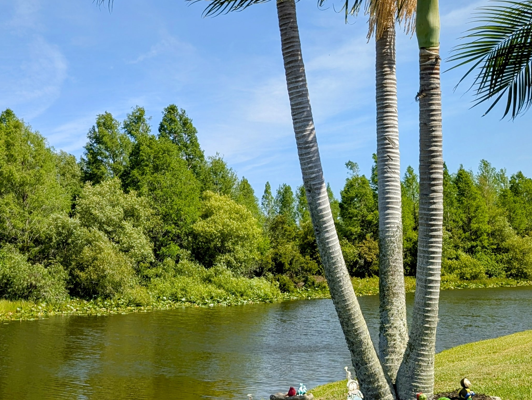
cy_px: 225
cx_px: 122
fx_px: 739
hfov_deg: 38.4
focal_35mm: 48
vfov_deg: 30.3
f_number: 1.68
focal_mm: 6.9
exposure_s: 1/1011
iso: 22
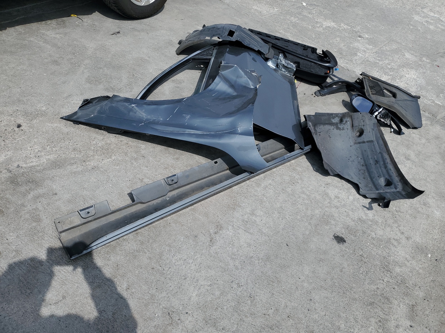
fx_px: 334
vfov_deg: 53.1
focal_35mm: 26
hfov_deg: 67.3
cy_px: 166
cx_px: 222
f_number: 1.5
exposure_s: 1/5000
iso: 50
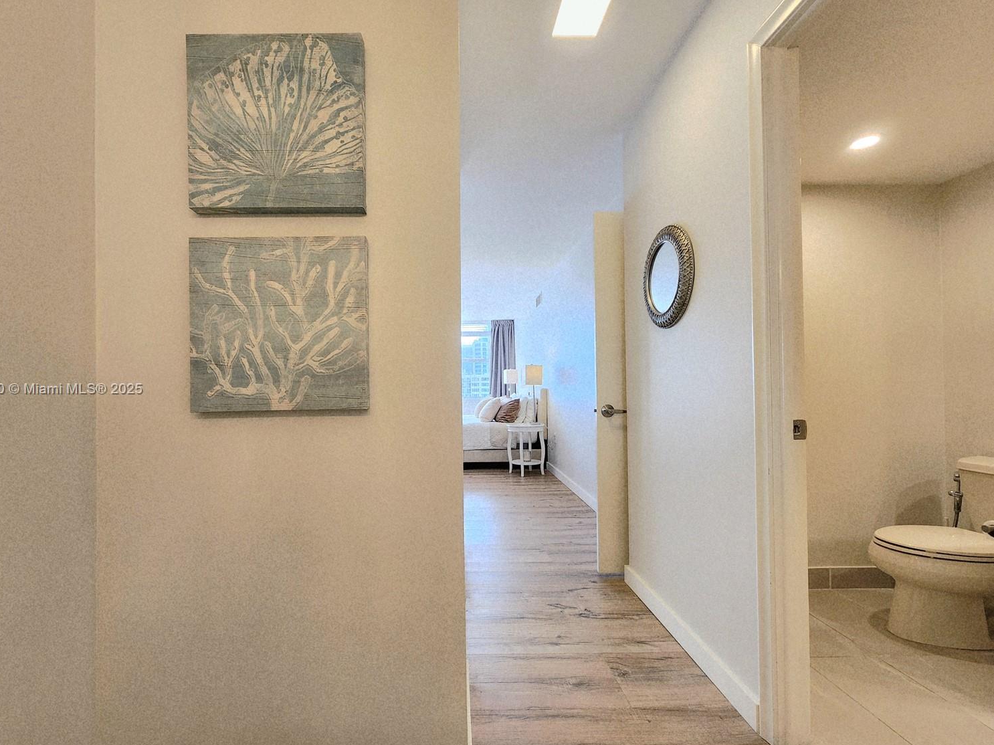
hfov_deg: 101.9
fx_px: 402
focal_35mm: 14
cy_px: 390
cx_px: 464
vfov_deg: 85.6
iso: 64
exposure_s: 1/60.2
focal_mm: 2.2
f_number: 2.2
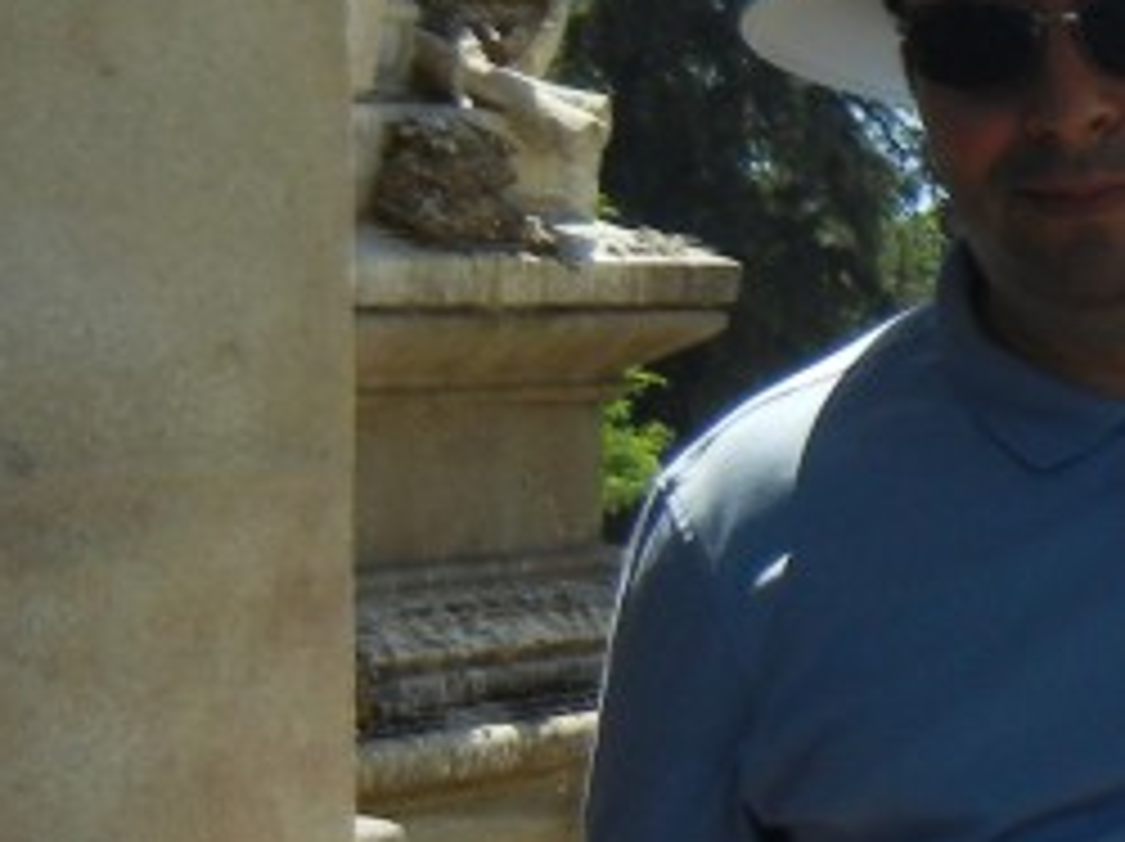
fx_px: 3994
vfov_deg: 12.0
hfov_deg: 14.5
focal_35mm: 123
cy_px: 473
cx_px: 1890
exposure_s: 1/288
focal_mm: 5.4
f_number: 7
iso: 160
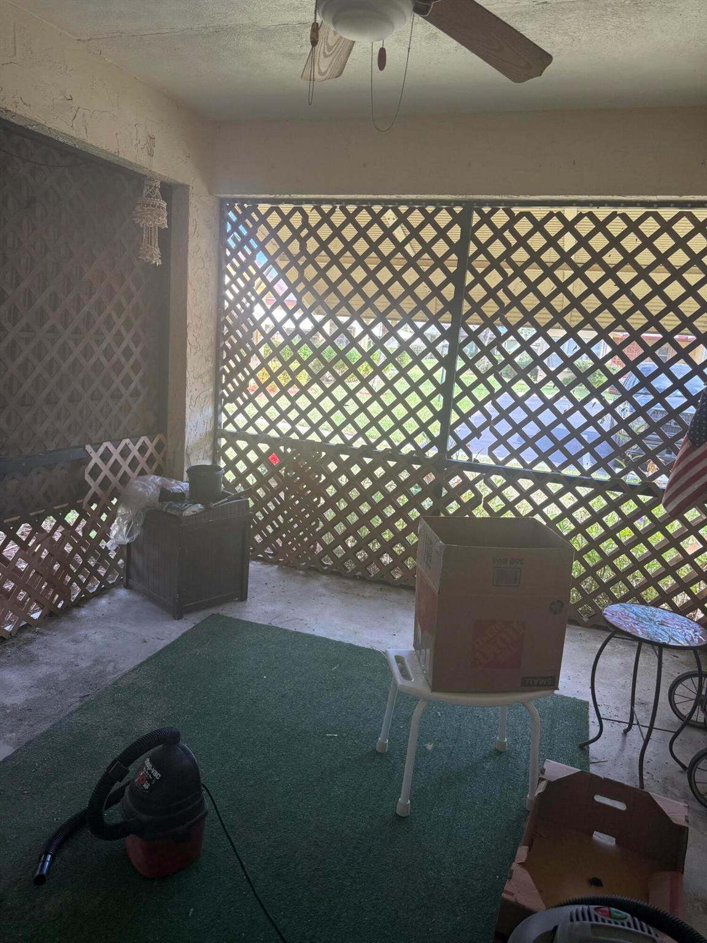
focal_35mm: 24
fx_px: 654
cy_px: 472
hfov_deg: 56.8
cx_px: 354
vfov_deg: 71.6
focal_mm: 6.76
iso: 160
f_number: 1.78
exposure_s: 1/203
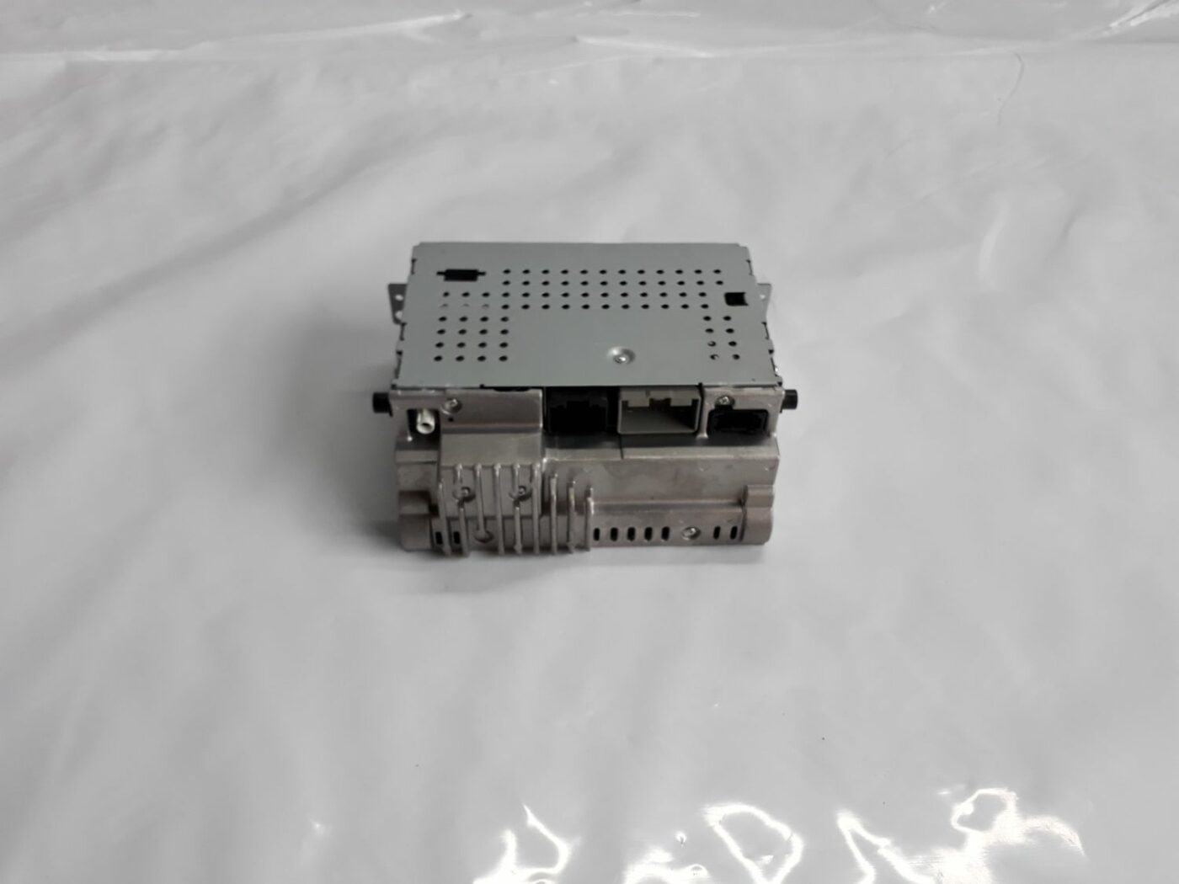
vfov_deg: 51.4
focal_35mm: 27
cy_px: 442
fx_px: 920
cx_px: 590
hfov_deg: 65.3
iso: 64
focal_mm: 3.6
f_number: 1.9
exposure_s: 1/33
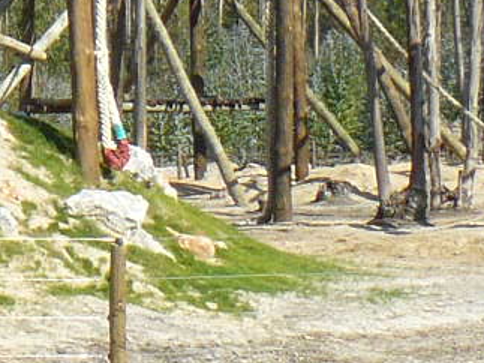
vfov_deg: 7.4
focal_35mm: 198
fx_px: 2767
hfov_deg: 9.5
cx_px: -361
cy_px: -69
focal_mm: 6
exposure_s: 1/250
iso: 100
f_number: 5.6
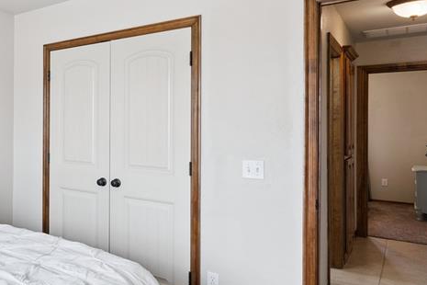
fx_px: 391
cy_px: 122
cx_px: -1
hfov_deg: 47.4
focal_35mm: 33
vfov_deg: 39.9
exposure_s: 1/60
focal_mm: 10
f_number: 7.1
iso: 200
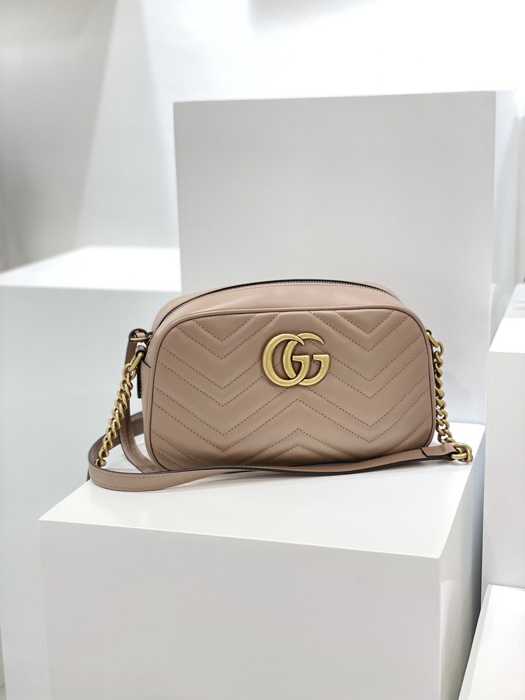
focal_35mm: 52
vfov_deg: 36.8
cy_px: 350
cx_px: 262
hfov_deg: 28.0
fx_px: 1052
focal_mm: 6
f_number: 2
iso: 100
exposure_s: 1/100
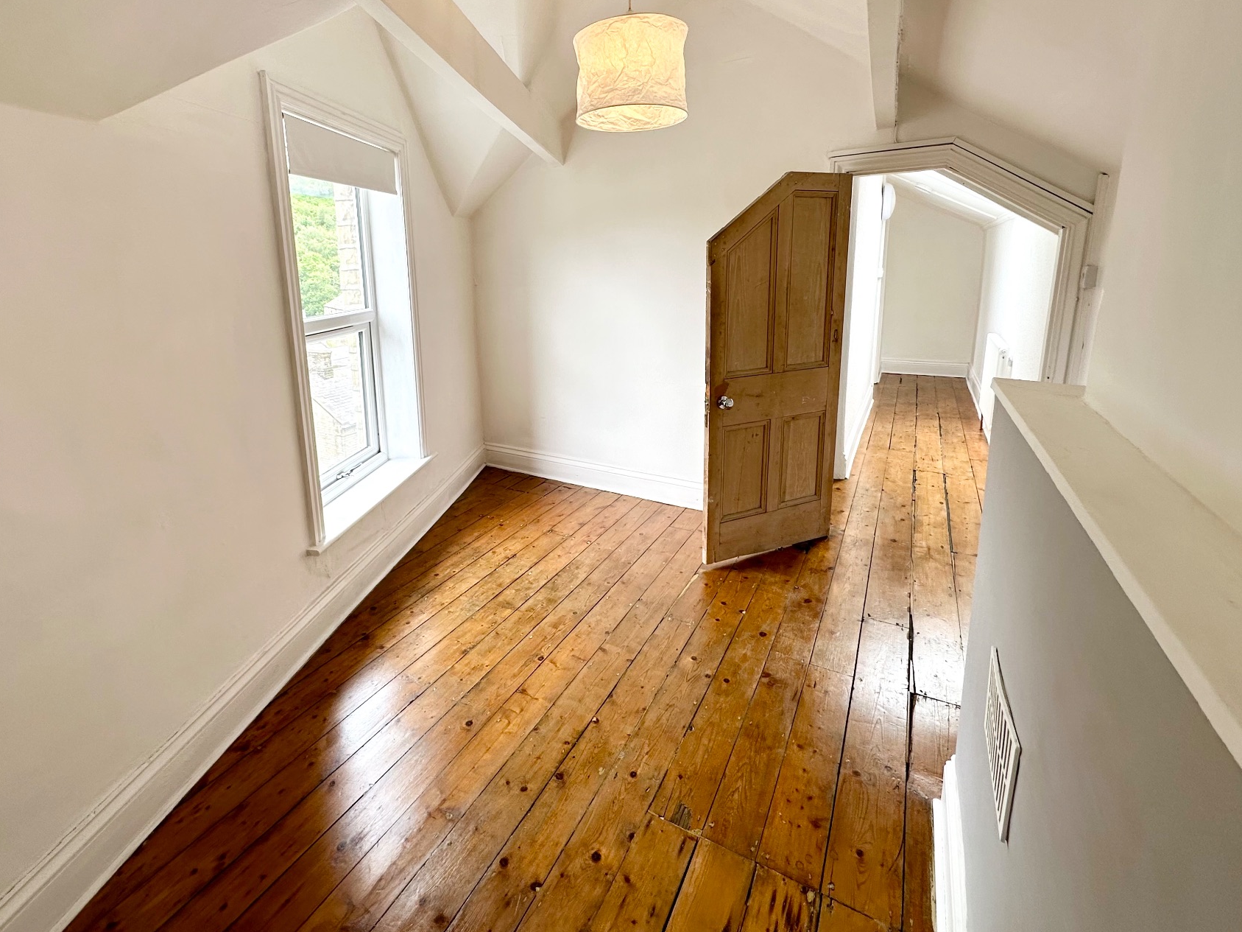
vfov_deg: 73.8
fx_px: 610
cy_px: 368
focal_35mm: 17
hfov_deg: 90.4
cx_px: 533
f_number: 2.2
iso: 50
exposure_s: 1/99
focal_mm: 2.22
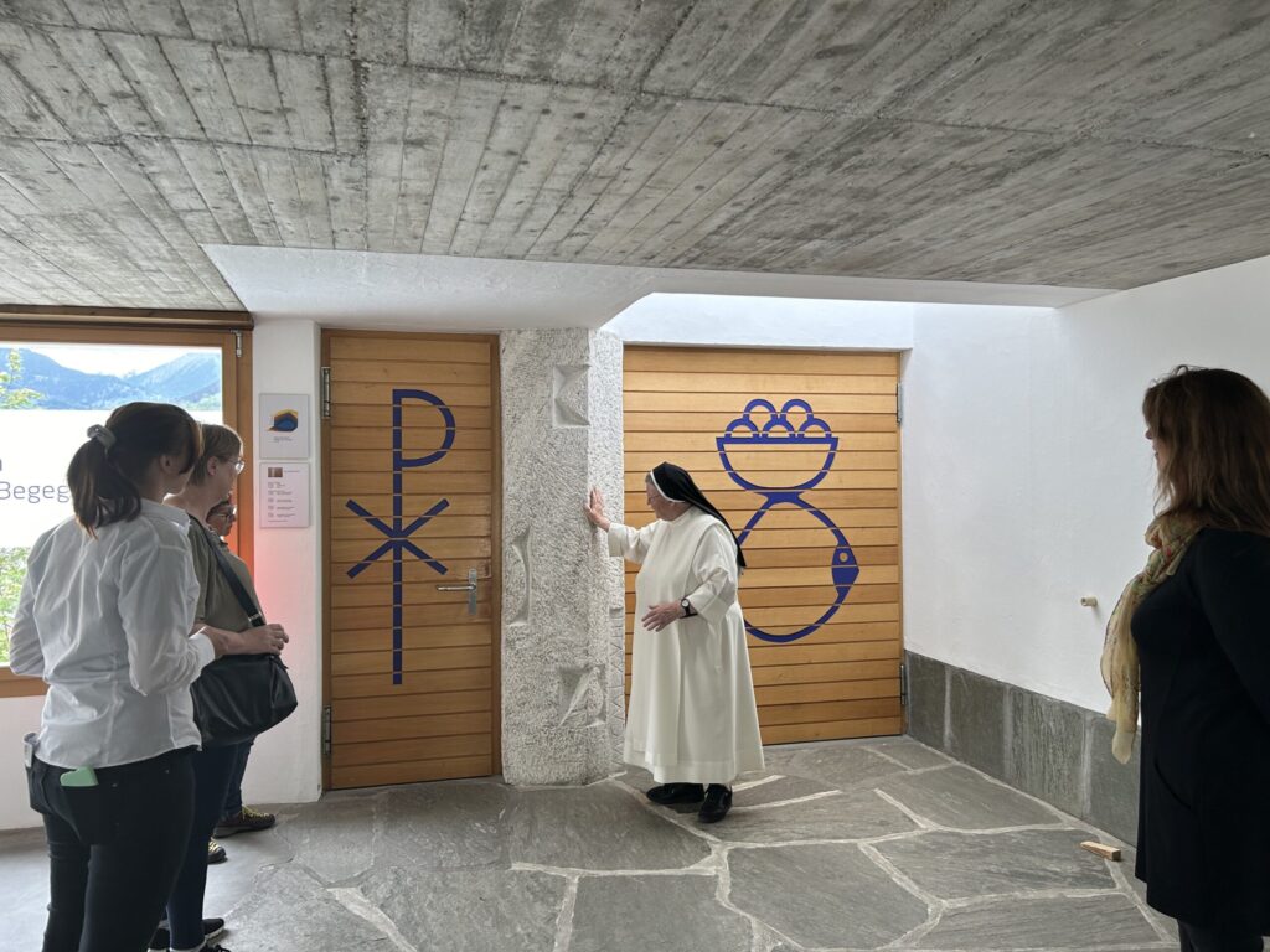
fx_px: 954
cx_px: 635
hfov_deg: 67.3
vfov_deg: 53.1
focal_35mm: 26
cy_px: 476
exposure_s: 1/121
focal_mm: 5.7
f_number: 1.5
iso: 50
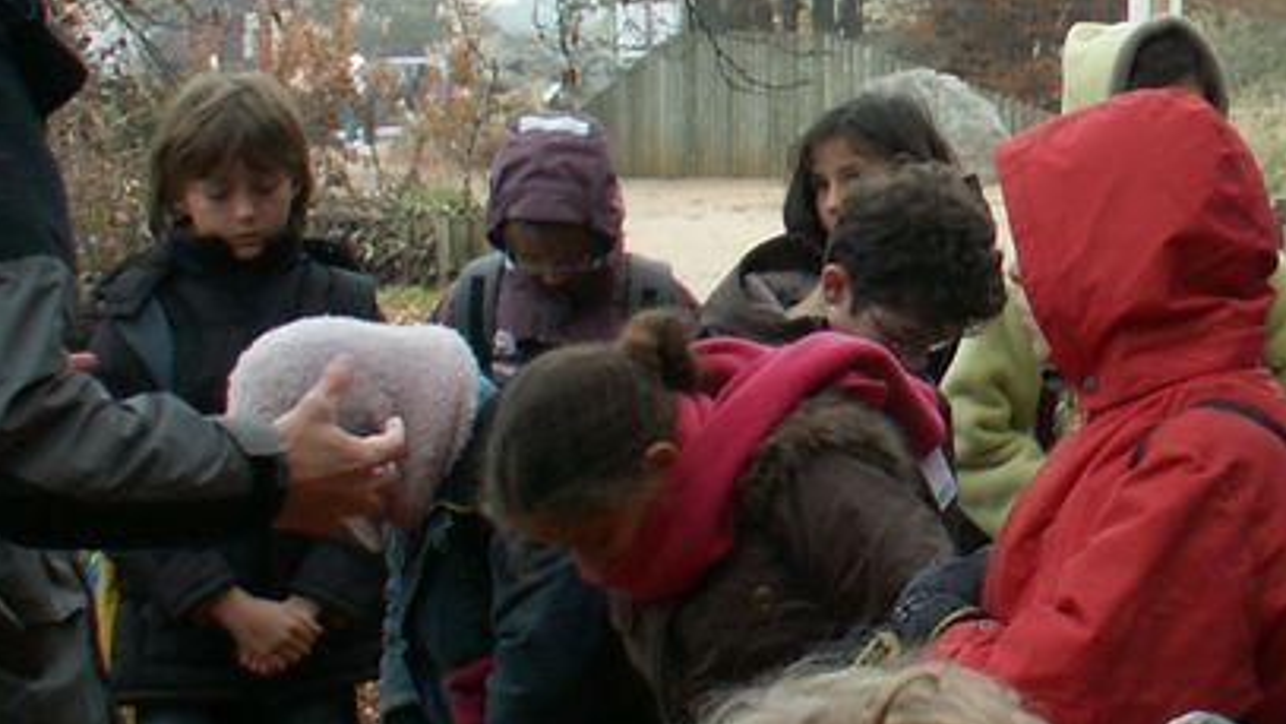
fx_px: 4092
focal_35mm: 120
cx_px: 1491
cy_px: 275
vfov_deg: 10.1
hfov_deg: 17.2
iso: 50
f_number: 2.8
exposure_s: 1/50
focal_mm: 5.86
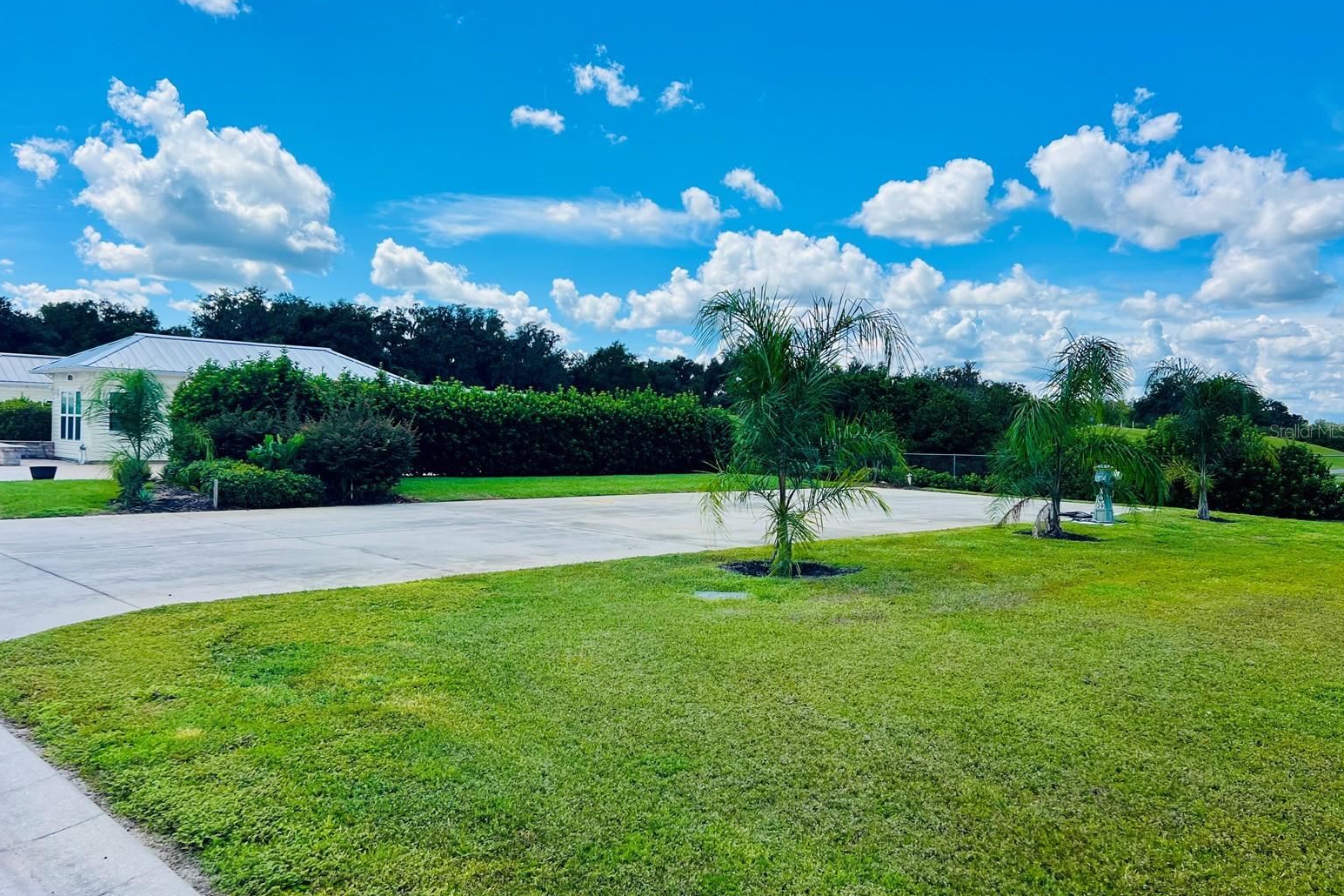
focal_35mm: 28
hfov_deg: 65.5
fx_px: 1045
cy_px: 431
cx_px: 656
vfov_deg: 46.4
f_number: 1.5
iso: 50
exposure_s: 1/5076
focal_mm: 5.7
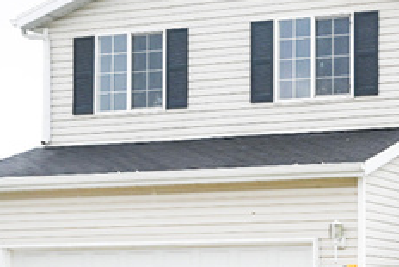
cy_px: 245
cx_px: 408
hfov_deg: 16.2
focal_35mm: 124
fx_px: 1375
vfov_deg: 11.0
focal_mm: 45
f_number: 5
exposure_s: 1/1000
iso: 1000
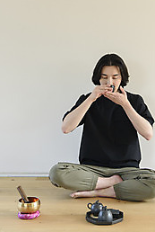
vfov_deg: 30.4
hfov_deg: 20.9
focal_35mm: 65
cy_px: 58
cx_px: 112
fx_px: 418
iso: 800
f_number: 3.5
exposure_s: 1/200
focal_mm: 42
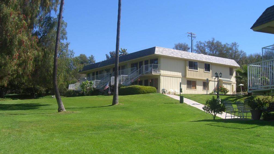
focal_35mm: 42
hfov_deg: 48.3
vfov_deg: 28.4
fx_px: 305
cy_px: 79
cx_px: 137
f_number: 8
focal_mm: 7.9
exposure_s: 1/125
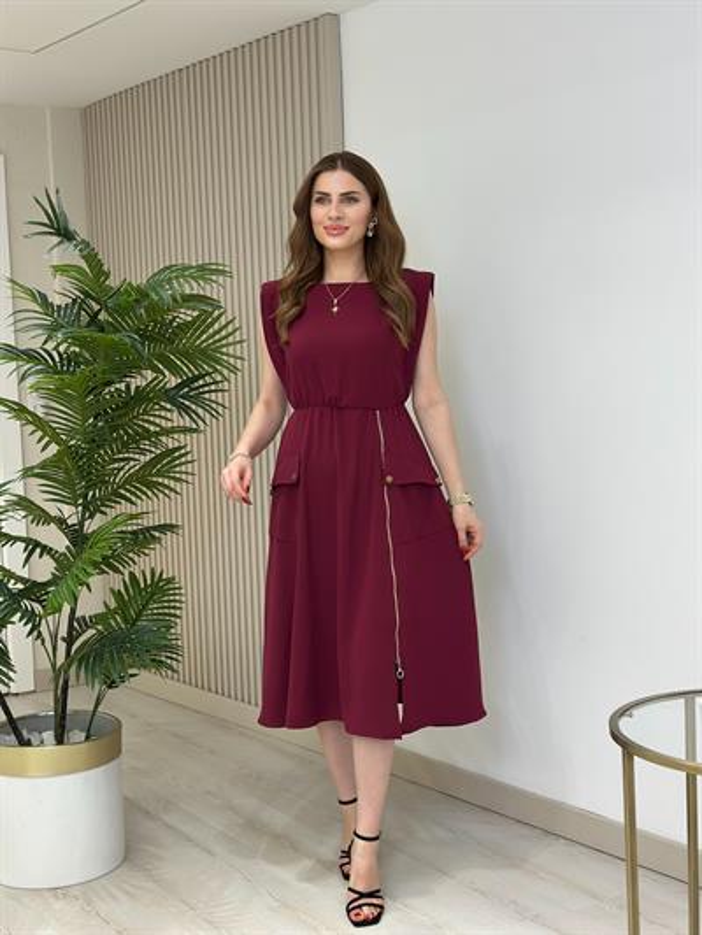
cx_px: 351
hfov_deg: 30.3
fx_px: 1297
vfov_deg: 39.6
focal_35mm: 48
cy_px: 468
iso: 64
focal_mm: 6.86
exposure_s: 1/139
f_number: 1.78
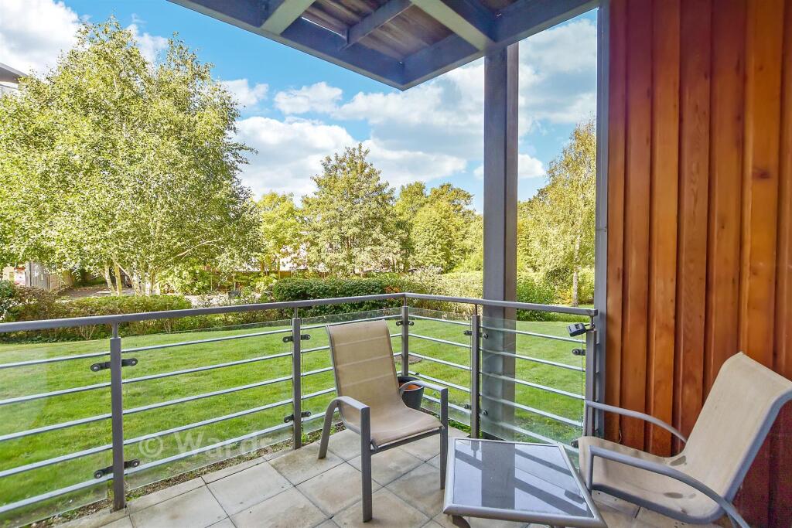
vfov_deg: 77.3
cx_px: 396
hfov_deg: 100.4
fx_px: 330
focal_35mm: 15
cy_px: 264
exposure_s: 1/250
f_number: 8
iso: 320
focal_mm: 10
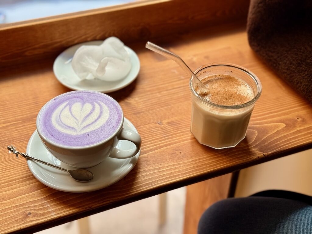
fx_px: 433
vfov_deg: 30.3
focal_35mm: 48
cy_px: 117
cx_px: 156
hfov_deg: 39.7
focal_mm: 6.76
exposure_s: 1/181
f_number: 1.78
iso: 100
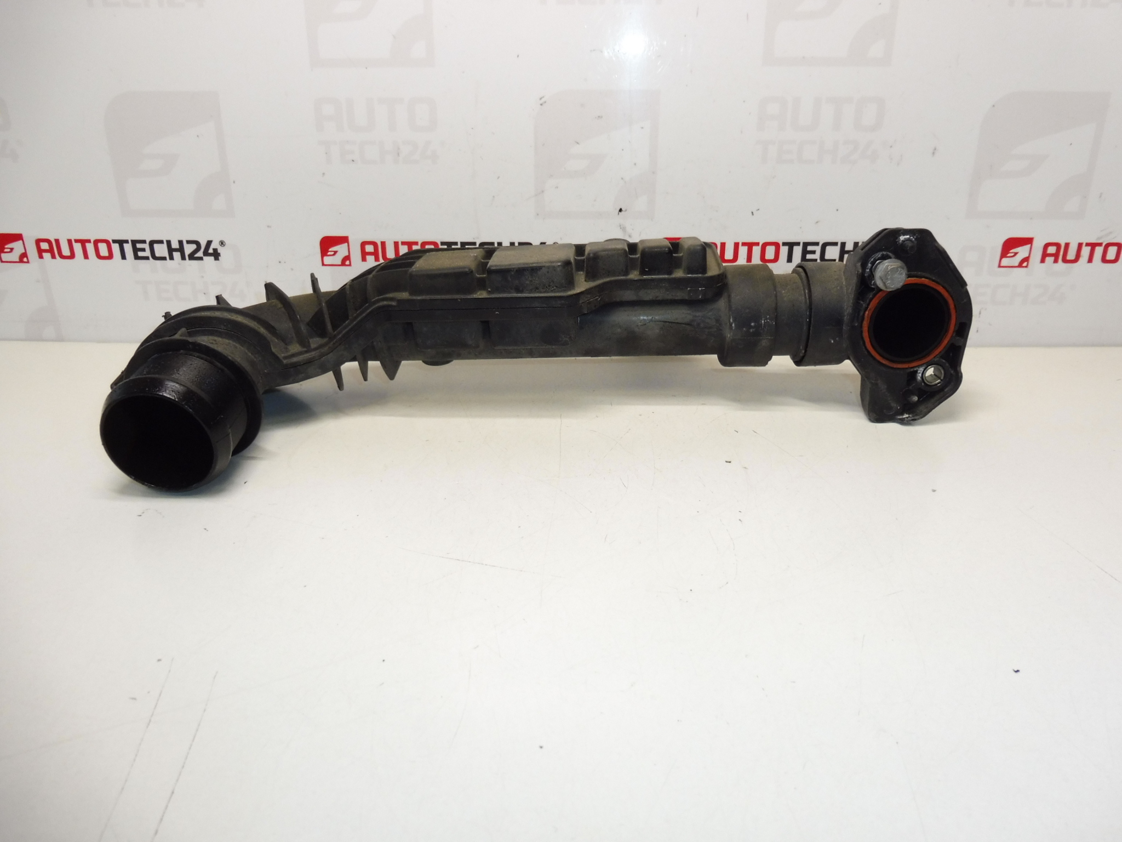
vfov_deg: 56.8
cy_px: 421
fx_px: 778
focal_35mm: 24
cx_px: 561
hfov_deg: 71.6
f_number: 3.5
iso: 200
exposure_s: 1/100
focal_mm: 4.3
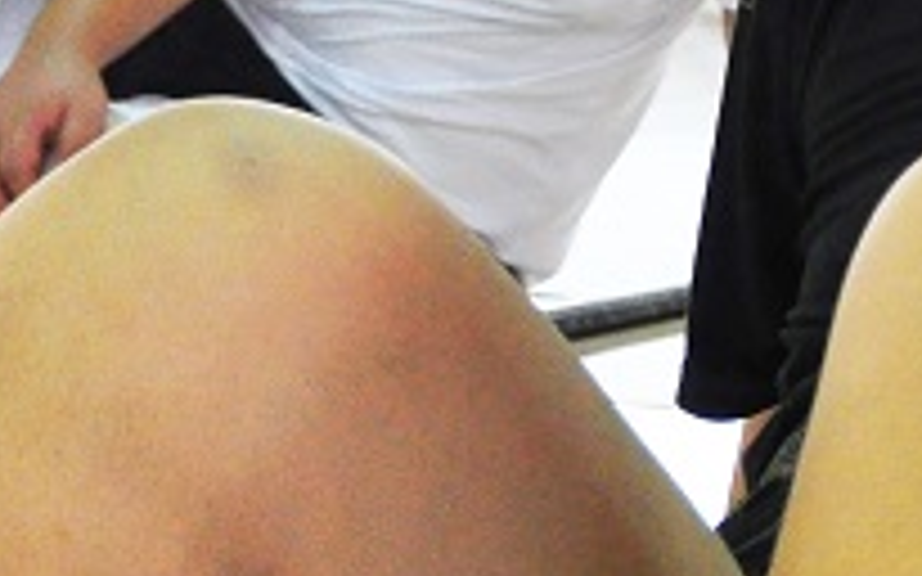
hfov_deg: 8.0
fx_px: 6543
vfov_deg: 5.0
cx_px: 1183
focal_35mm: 260
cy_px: 356
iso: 1250
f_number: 4.5
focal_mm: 35
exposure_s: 1/160
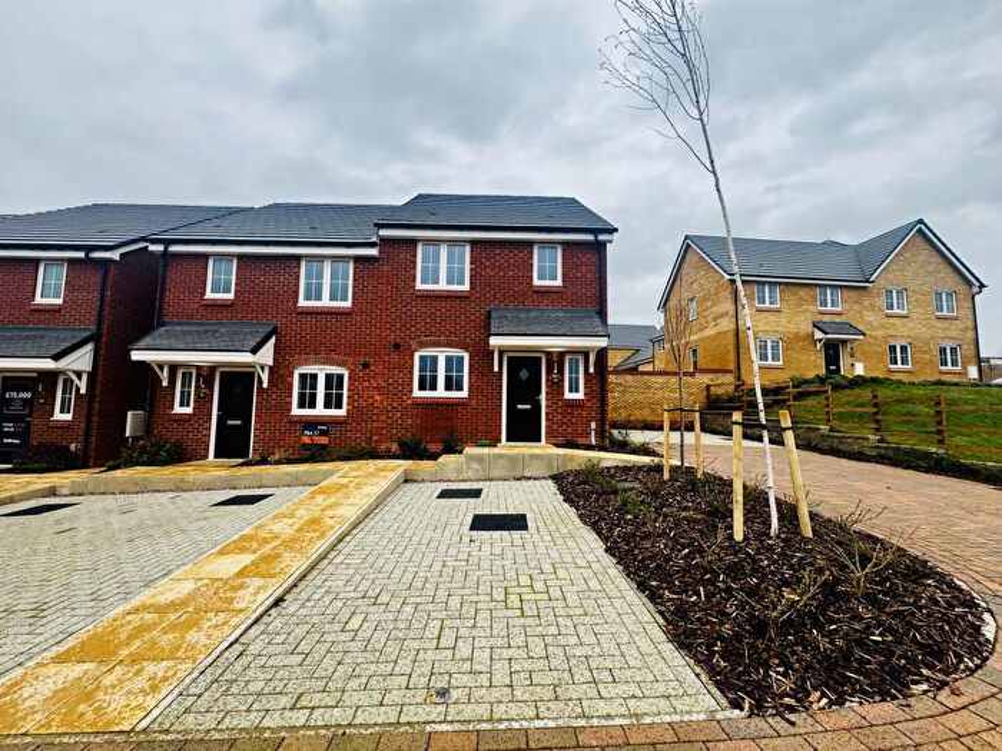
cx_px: 501
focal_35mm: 14
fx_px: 405
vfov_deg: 85.7
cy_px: 376
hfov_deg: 102.1
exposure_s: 1/178
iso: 40
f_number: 2.2
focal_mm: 2.22
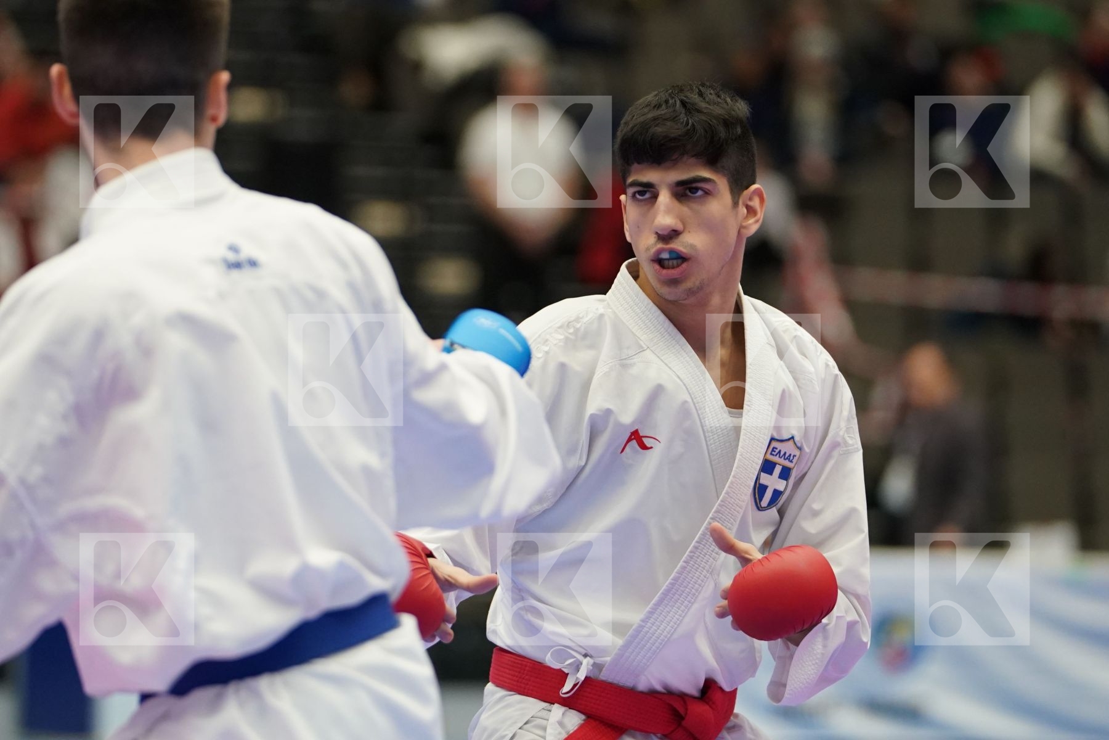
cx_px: 554
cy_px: 370
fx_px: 8348
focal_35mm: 271
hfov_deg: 7.6
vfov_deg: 5.1
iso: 2500
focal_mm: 181
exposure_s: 1/1000
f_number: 2.8
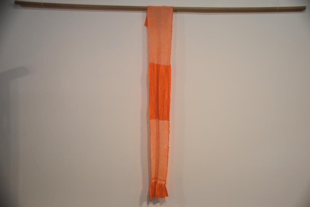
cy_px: 104
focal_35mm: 48
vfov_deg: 28.1
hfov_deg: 41.1
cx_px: 155
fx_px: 413
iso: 400
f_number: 4.5
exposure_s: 1/80
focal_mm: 32
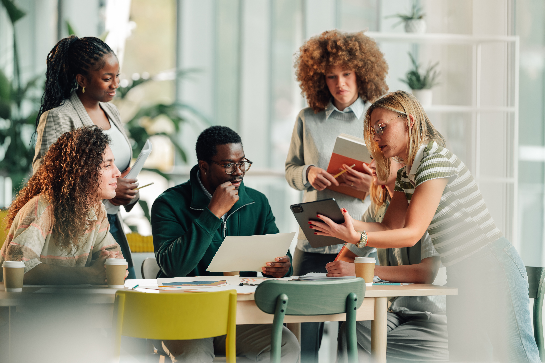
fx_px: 2042
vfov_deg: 10.1
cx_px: 272
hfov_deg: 15.2
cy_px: 182
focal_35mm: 135
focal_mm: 135
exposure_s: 1/200
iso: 200
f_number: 2
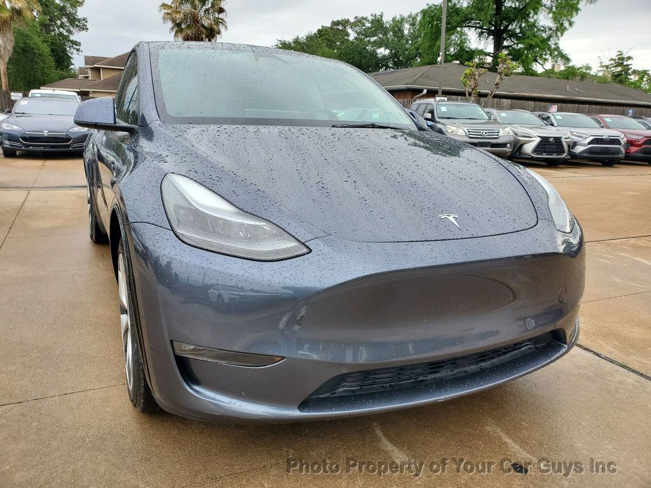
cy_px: 244
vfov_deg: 53.1
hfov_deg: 67.3
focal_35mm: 26
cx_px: 326
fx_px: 489
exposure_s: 1/159
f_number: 2.4
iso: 50
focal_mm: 4.3
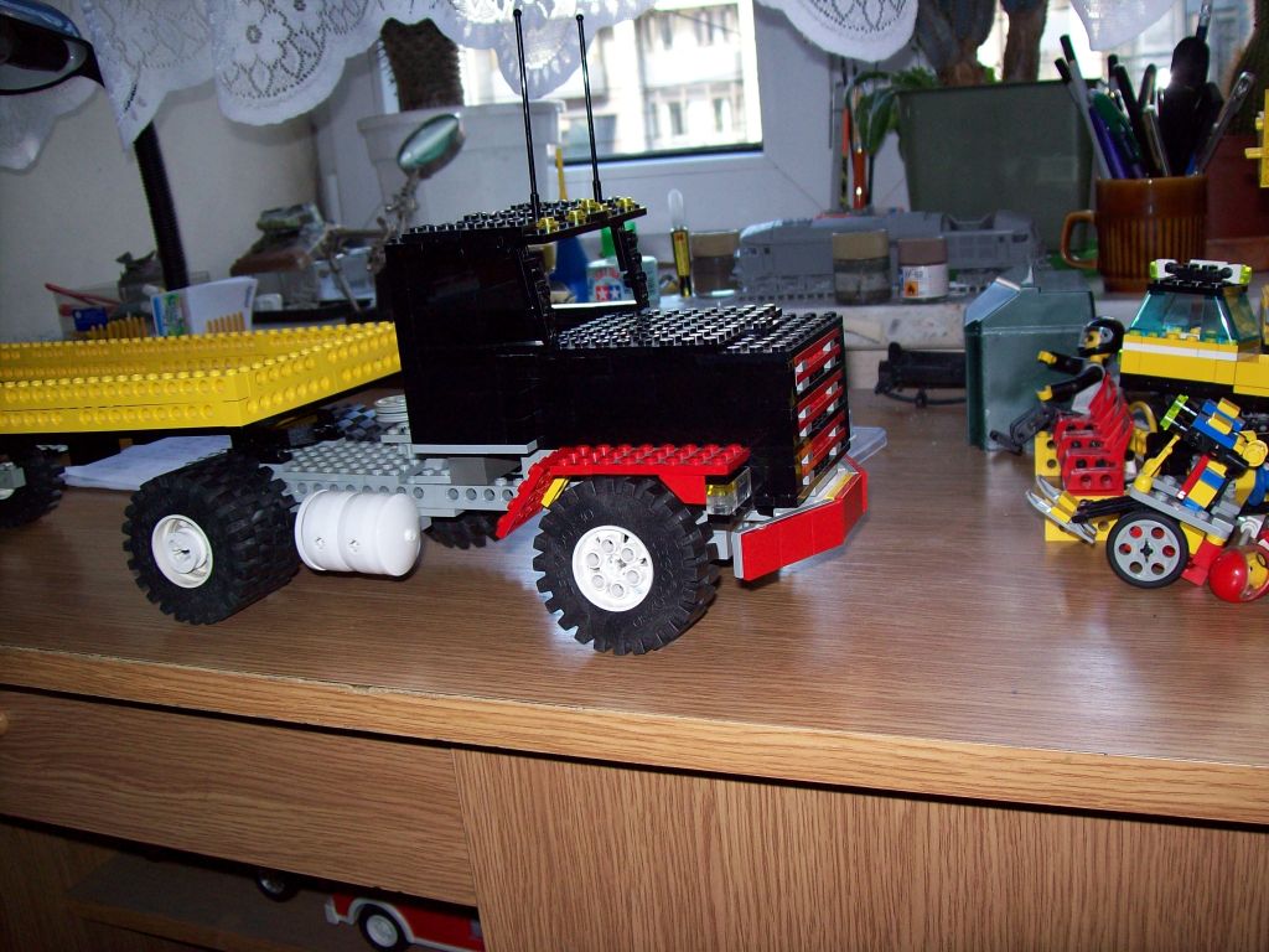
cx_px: 634
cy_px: 476
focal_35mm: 36
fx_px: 1320
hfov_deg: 51.4
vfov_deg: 39.7
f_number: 2.7
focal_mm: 6
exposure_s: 1/64
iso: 80
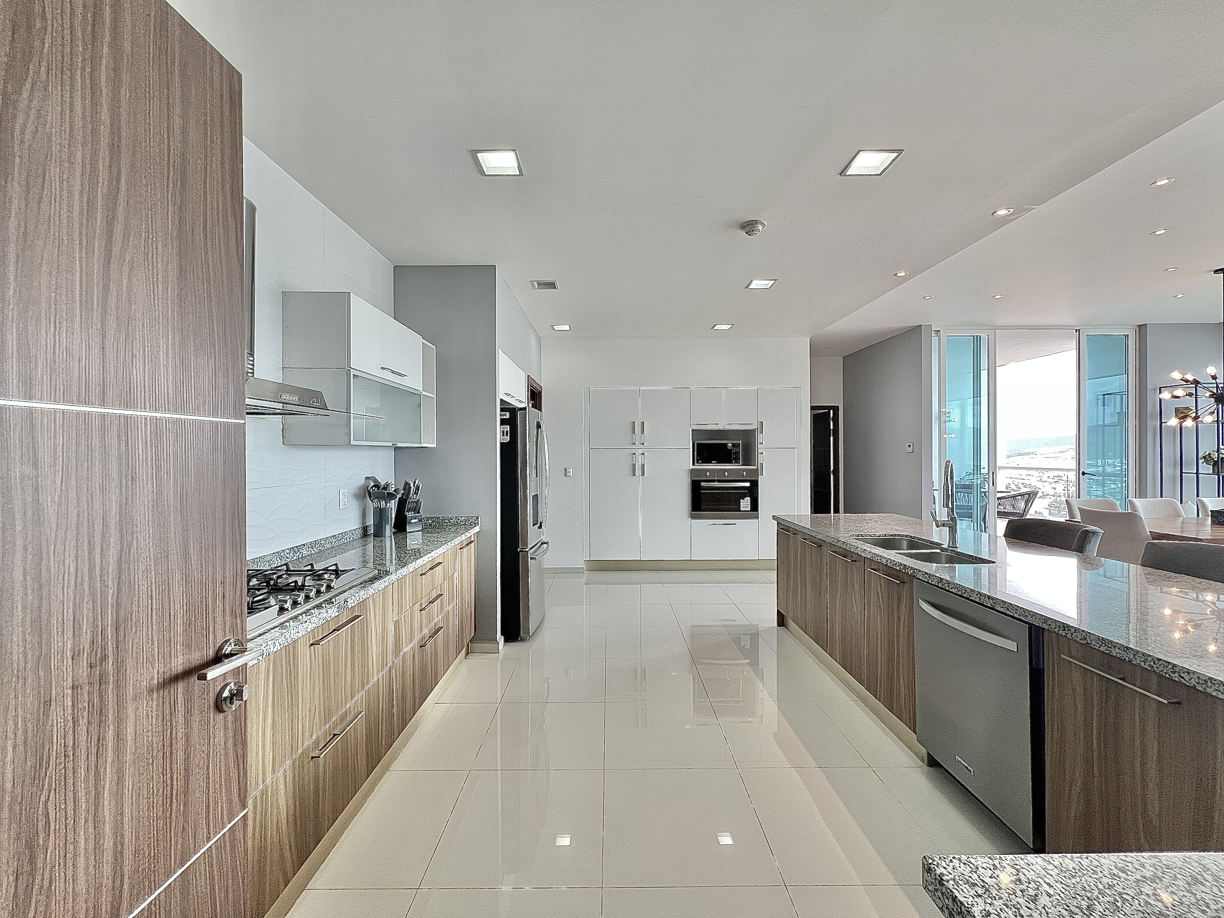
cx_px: 612
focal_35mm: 13
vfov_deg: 89.9
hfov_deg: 106.2
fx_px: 460
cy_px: 459
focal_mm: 1.57
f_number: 1.8
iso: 50
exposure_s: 1/99
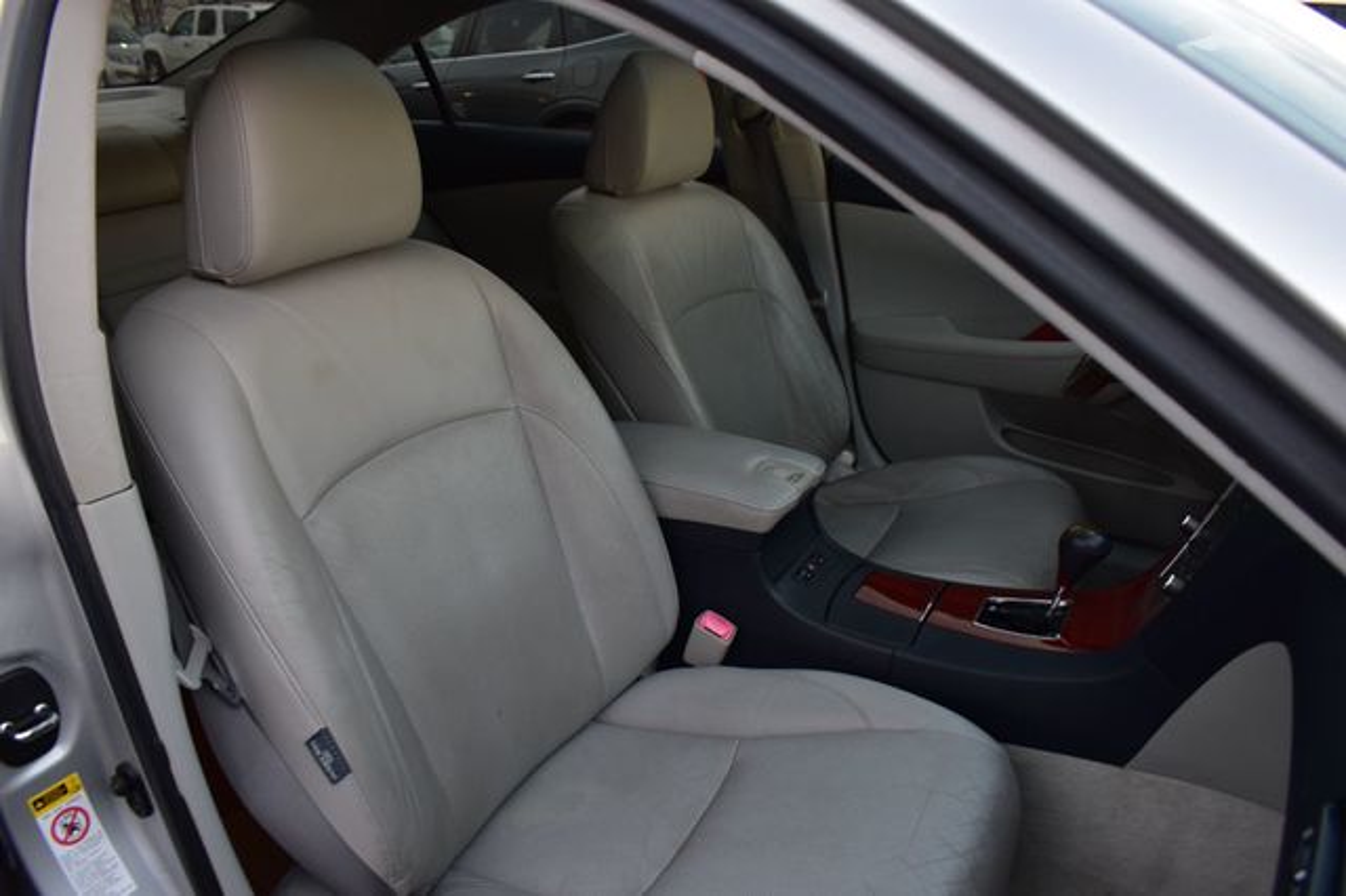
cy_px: 448
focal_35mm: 27
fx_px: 1009
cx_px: 673
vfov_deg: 47.9
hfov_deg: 67.4
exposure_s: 1/15
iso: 450
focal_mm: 18
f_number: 6.3
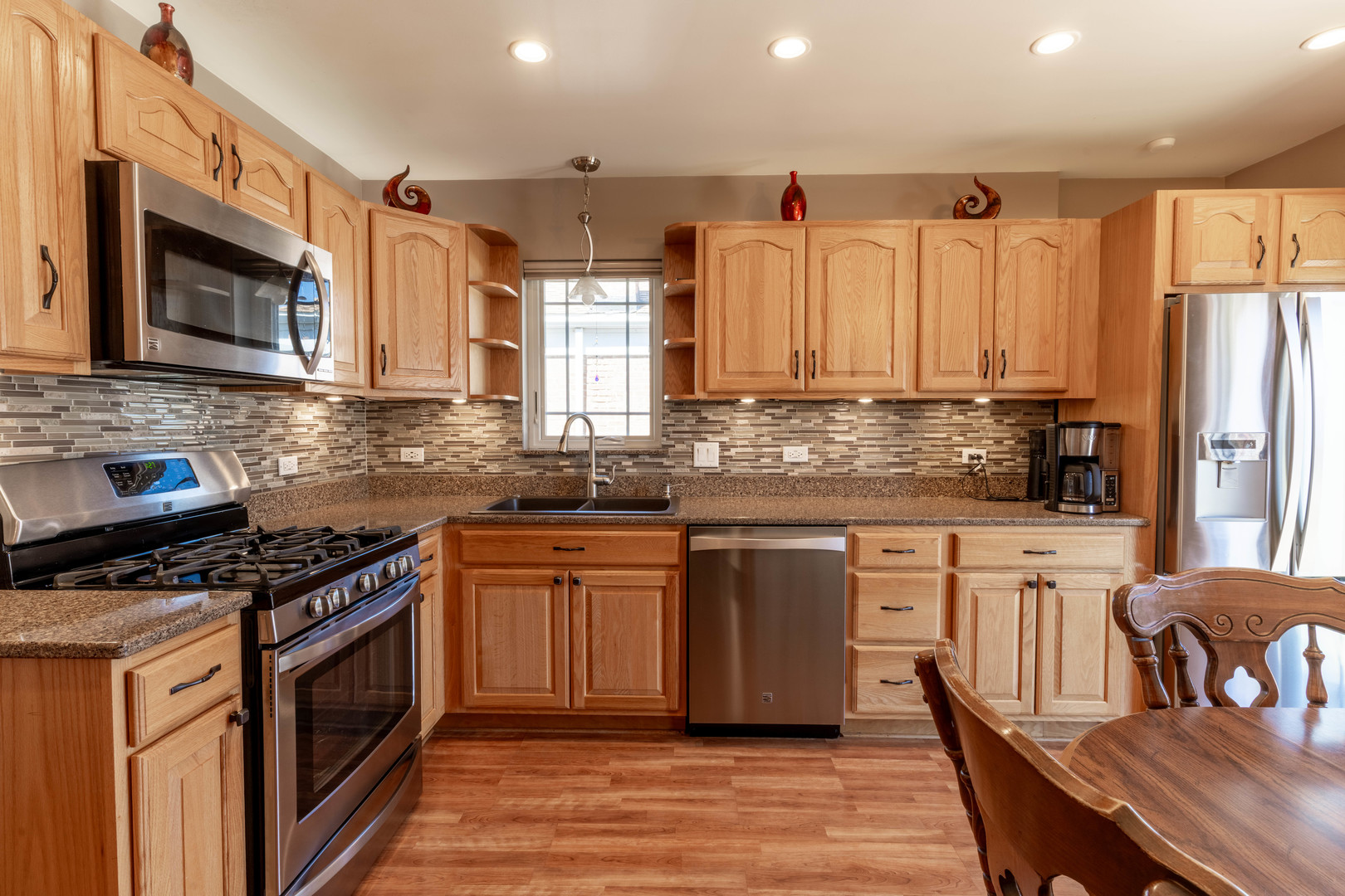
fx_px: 635
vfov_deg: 70.4
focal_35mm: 17
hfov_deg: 93.3
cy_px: 448
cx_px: 672
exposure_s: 1/20
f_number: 13
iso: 160
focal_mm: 17
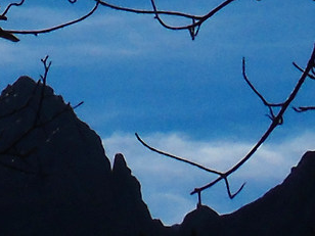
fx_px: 2839
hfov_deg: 6.2
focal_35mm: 312
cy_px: -471
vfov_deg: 4.6
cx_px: -209
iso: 80
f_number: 7.3
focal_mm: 7.1
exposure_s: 1/2000
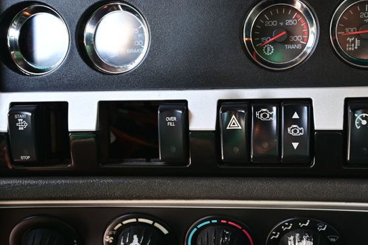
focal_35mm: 47
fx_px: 479
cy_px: 136
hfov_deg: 42.0
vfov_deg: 28.6
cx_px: 204
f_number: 4.5
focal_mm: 26.5
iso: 560
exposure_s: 1/40
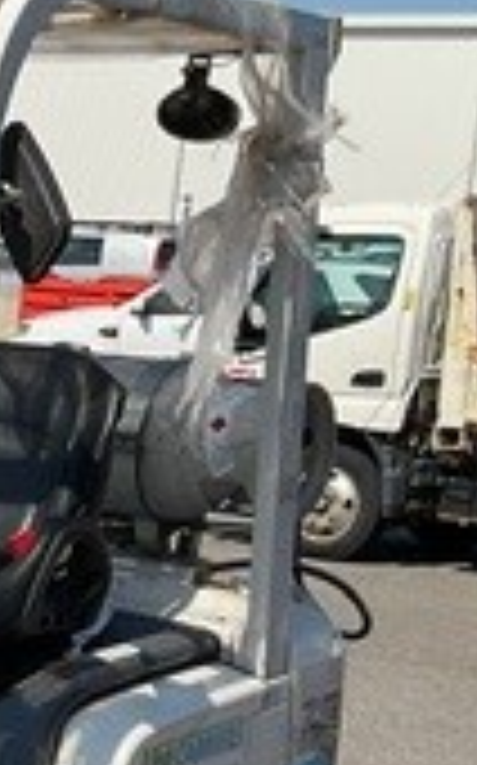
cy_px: 778
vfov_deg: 17.5
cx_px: -446
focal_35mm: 116
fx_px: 2417
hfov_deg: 10.4
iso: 16
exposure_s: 1/1848
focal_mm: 3
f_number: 1.8
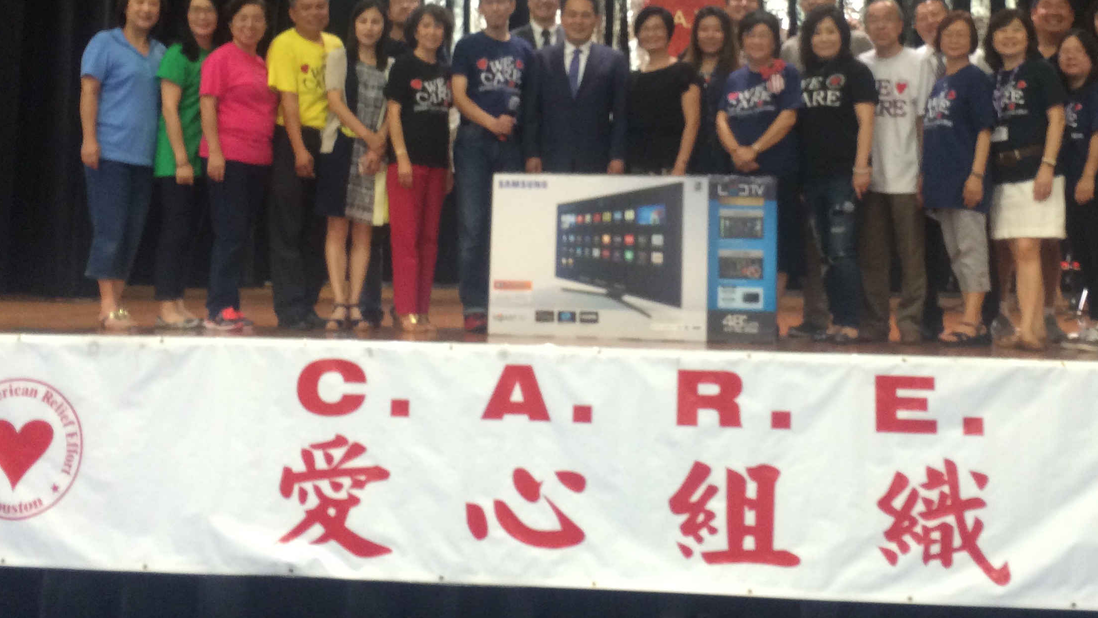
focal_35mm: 47
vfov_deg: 25.0
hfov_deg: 43.6
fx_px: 1368
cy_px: 115
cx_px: 628
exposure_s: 1/30
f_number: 2.2
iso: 160
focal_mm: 4.15
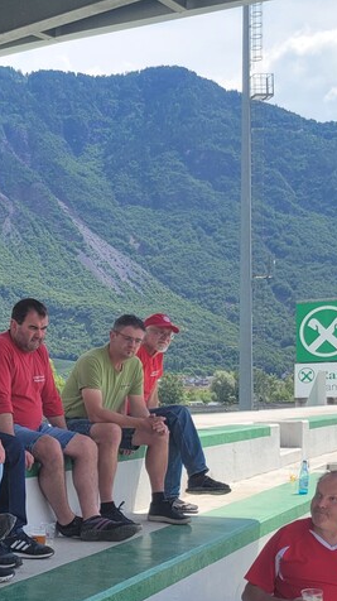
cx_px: -32
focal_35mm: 61
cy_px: 484
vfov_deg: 33.4
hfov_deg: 18.9
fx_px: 971
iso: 40
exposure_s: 1/1756
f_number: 1.8
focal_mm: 5.4
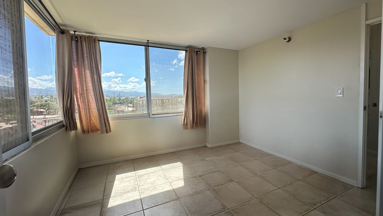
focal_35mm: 16
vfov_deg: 67.0
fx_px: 162
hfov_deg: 99.3
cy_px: 102
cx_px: 197
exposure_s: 1/750
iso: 40
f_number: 2.2
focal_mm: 2.22
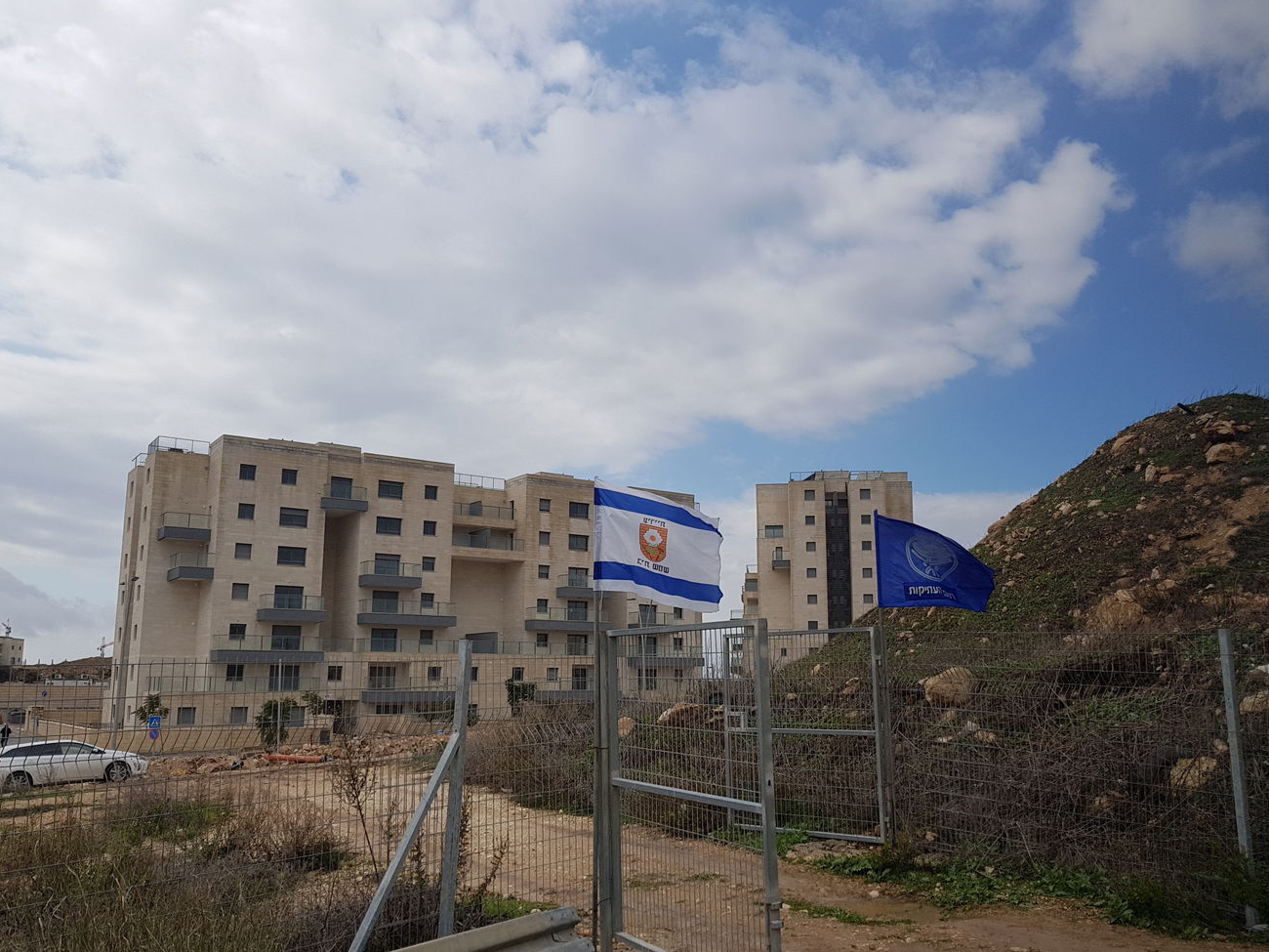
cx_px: 665
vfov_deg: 49.7
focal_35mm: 28
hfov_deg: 63.4
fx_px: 1026
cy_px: 509
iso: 40
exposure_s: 1/3368
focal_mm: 4.2
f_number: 1.7
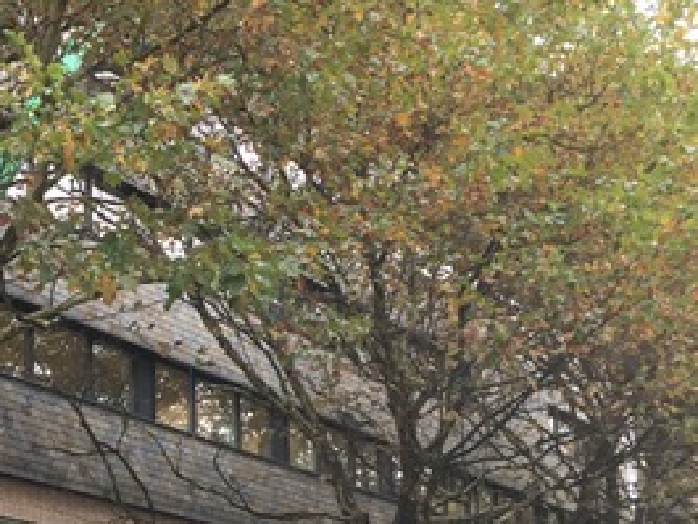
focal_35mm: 70
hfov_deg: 27.3
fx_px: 1412
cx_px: 153
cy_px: 545
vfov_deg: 20.3
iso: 32
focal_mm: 4.15
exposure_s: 1/33
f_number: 2.2
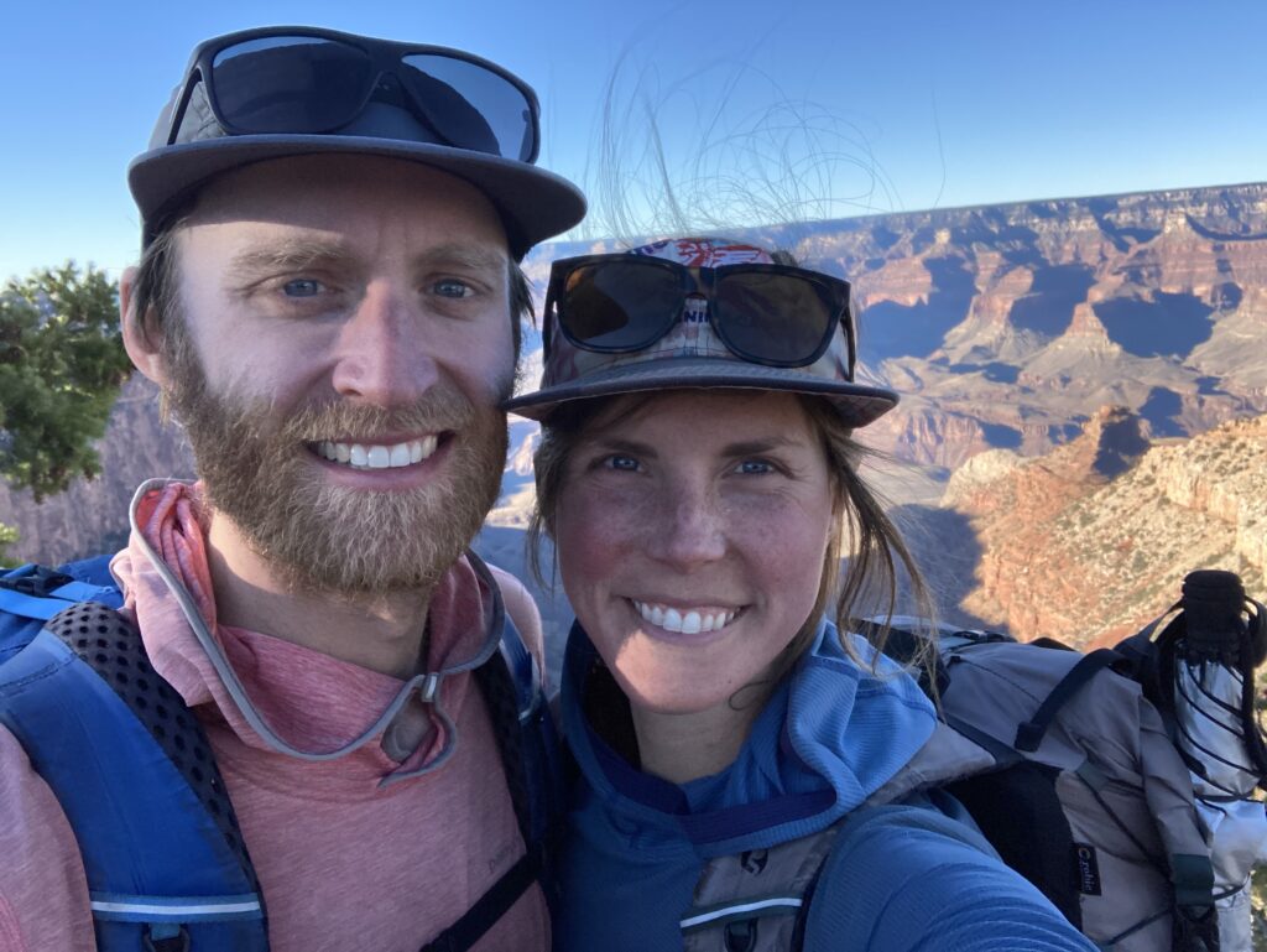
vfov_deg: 44.2
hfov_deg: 56.8
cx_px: 634
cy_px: 476
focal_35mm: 32
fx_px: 1172
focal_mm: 2.87
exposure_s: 1/702
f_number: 2.2
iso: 20
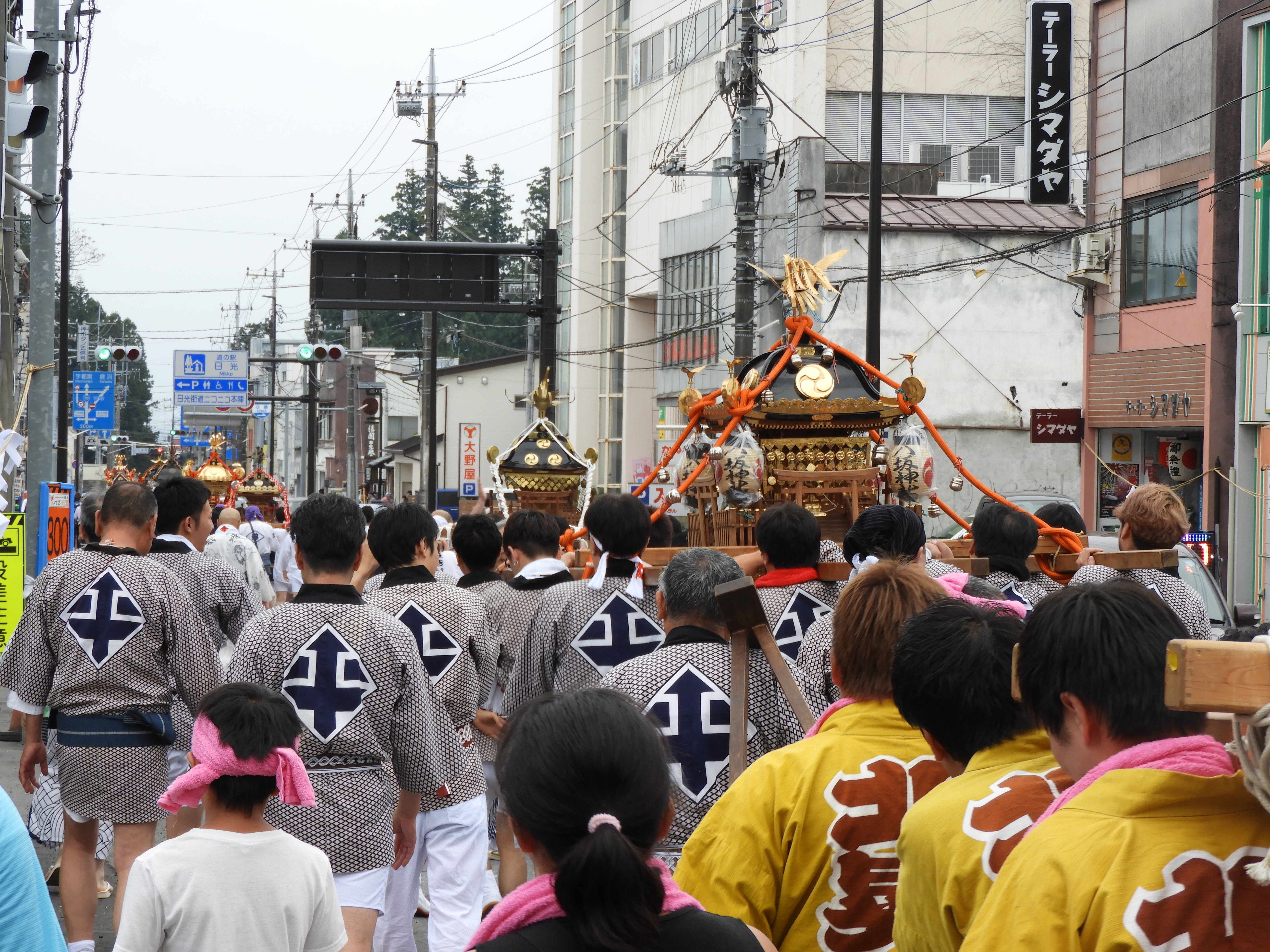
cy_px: 476
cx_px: 635
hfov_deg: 18.7
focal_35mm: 105
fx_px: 3852
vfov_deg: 14.1
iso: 100
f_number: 4.8
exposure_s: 1/125
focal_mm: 18.8
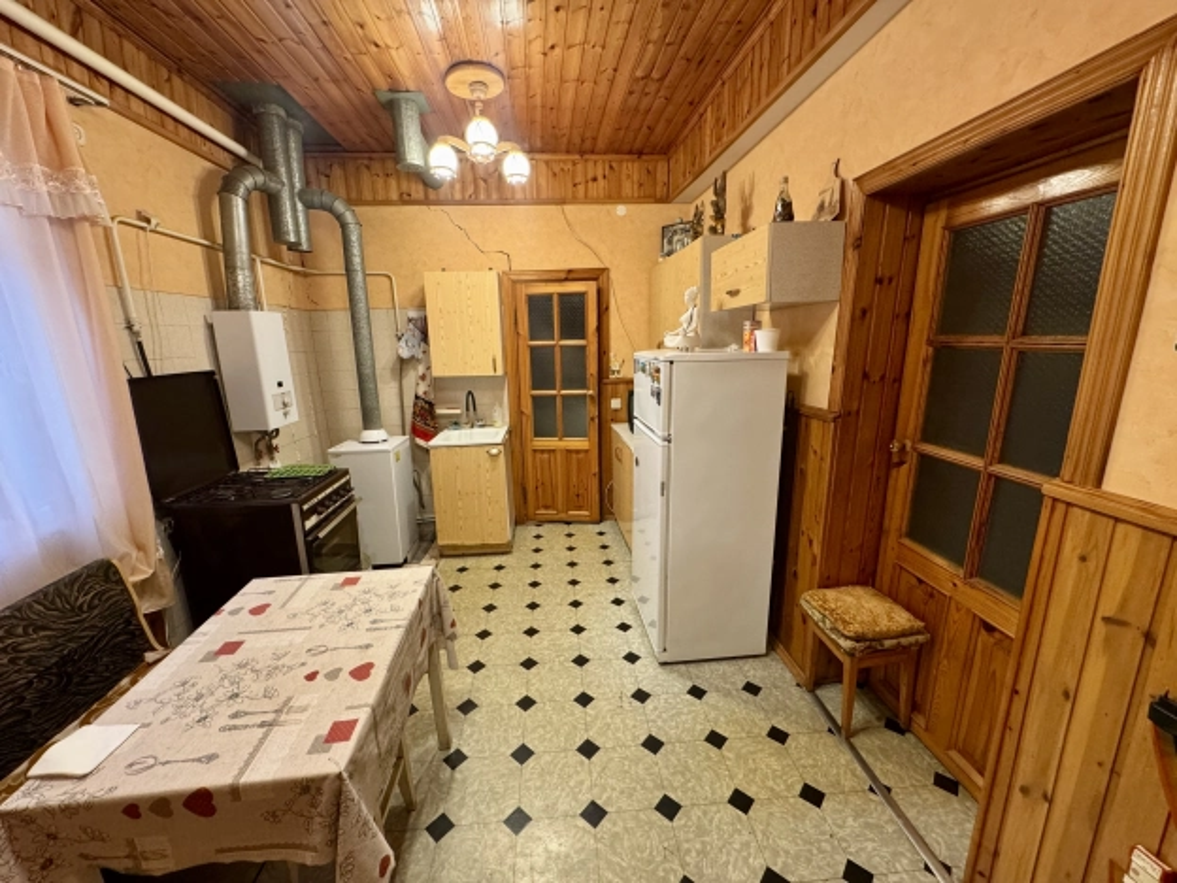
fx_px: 476
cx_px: 588
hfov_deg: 102.1
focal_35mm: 14
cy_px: 442
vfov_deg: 85.7
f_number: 2.2
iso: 320
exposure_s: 1/50
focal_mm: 2.22
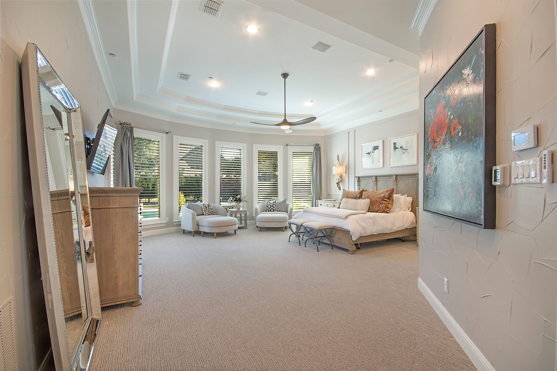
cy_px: 186
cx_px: 278
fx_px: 232
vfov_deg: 77.3
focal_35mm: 15
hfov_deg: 100.4
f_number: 11
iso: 100
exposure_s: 1/20
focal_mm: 10
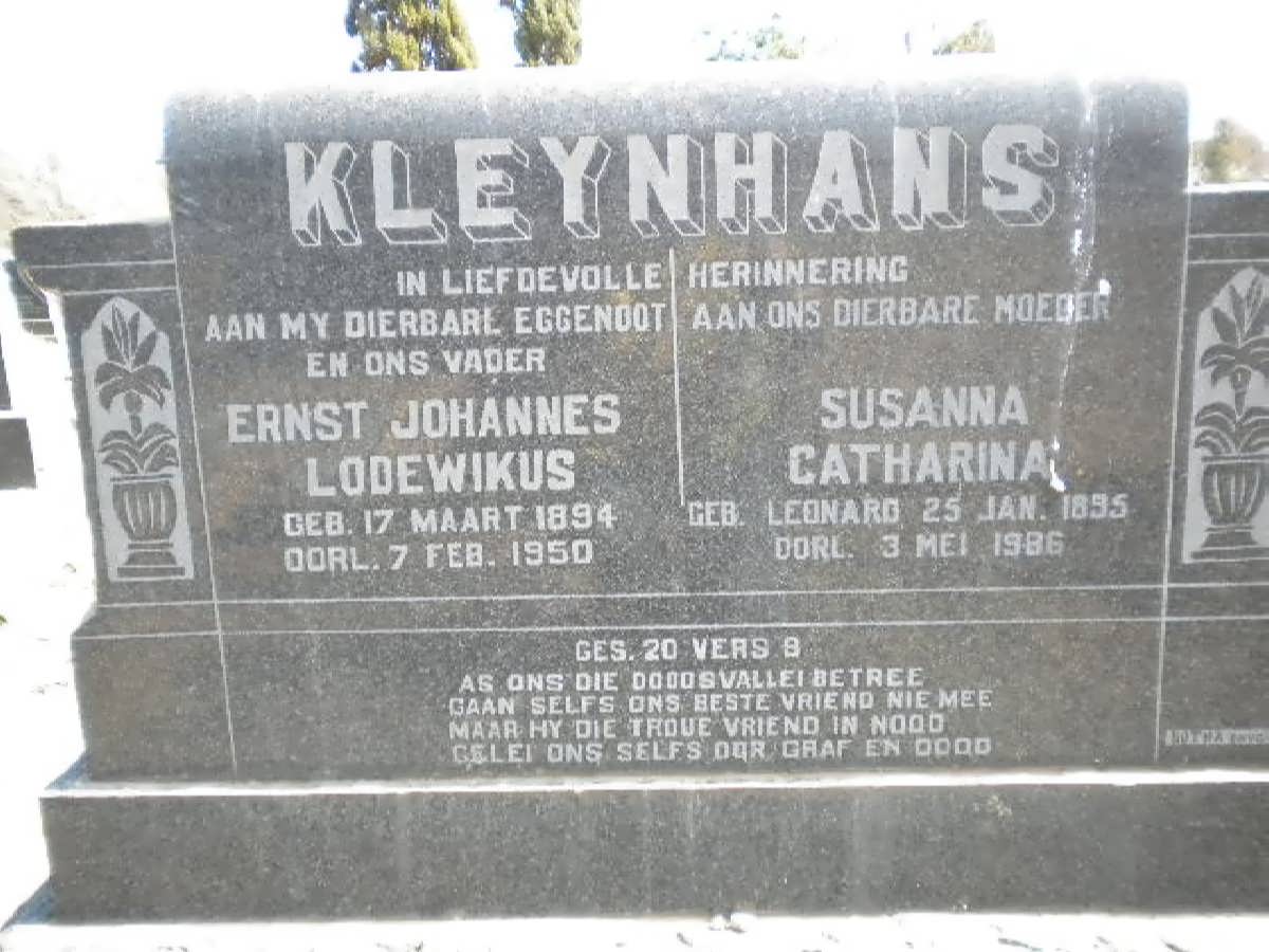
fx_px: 1283
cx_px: 634
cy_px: 476
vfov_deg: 40.7
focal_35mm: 35
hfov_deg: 52.6
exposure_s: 1/595
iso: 397
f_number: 3.1
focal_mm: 6.3
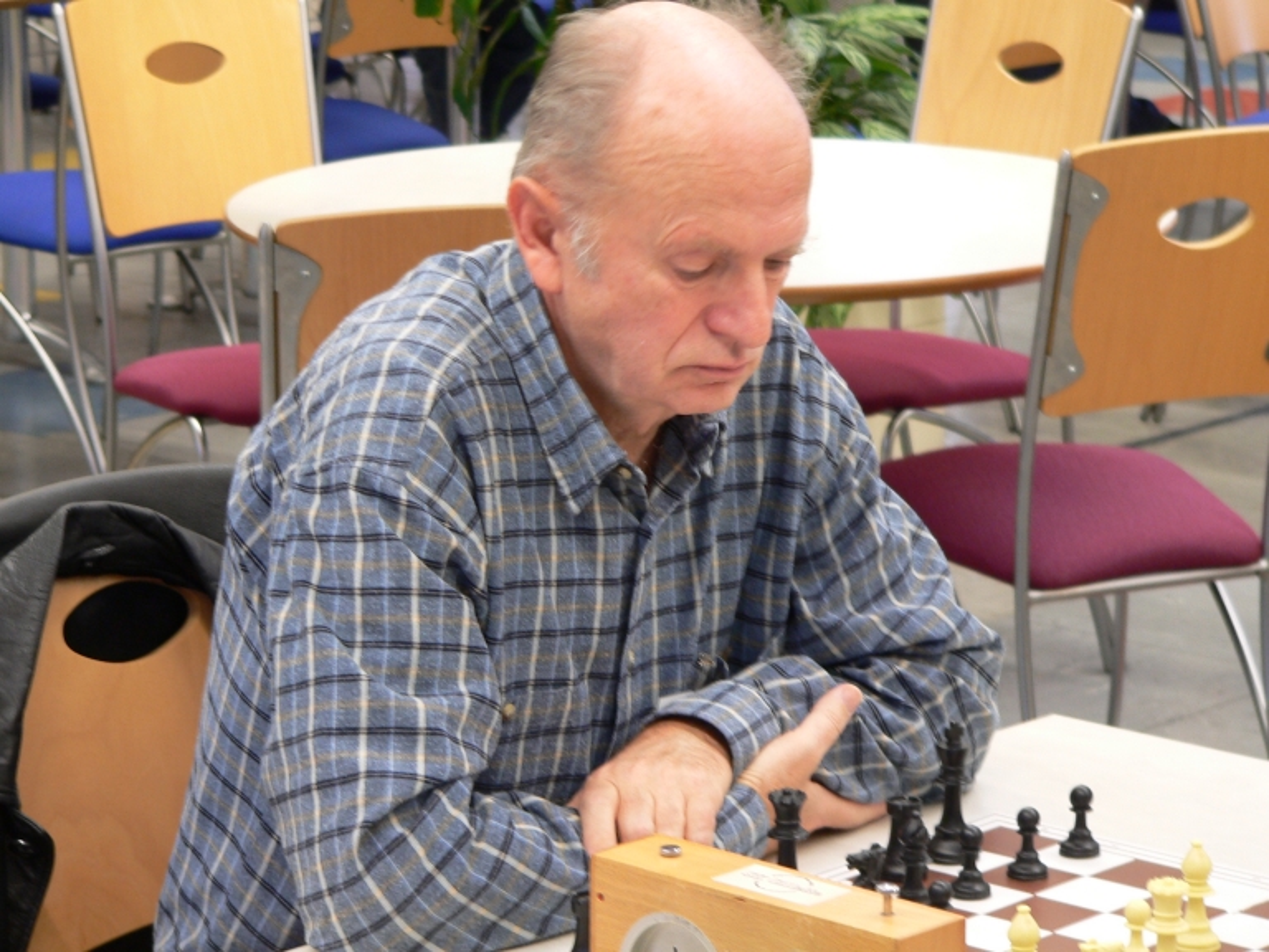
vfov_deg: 12.1
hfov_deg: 16.1
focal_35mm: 122
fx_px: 4472
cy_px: 476
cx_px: 634
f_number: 2.8
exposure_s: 1/6
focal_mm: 20.4
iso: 100
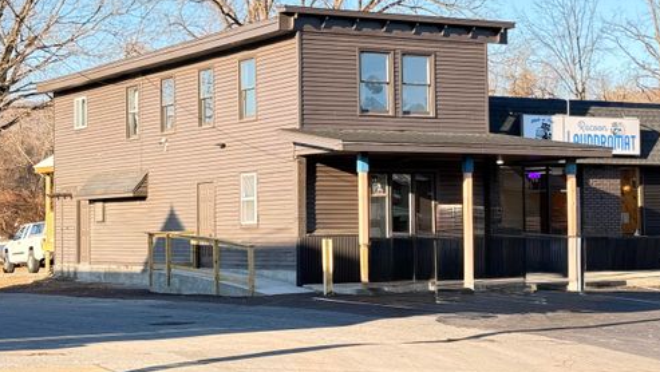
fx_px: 928
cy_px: 180
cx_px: 329
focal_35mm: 53
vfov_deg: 22.7
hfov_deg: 39.1
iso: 64
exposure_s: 1/557
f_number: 1.78
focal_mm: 6.76
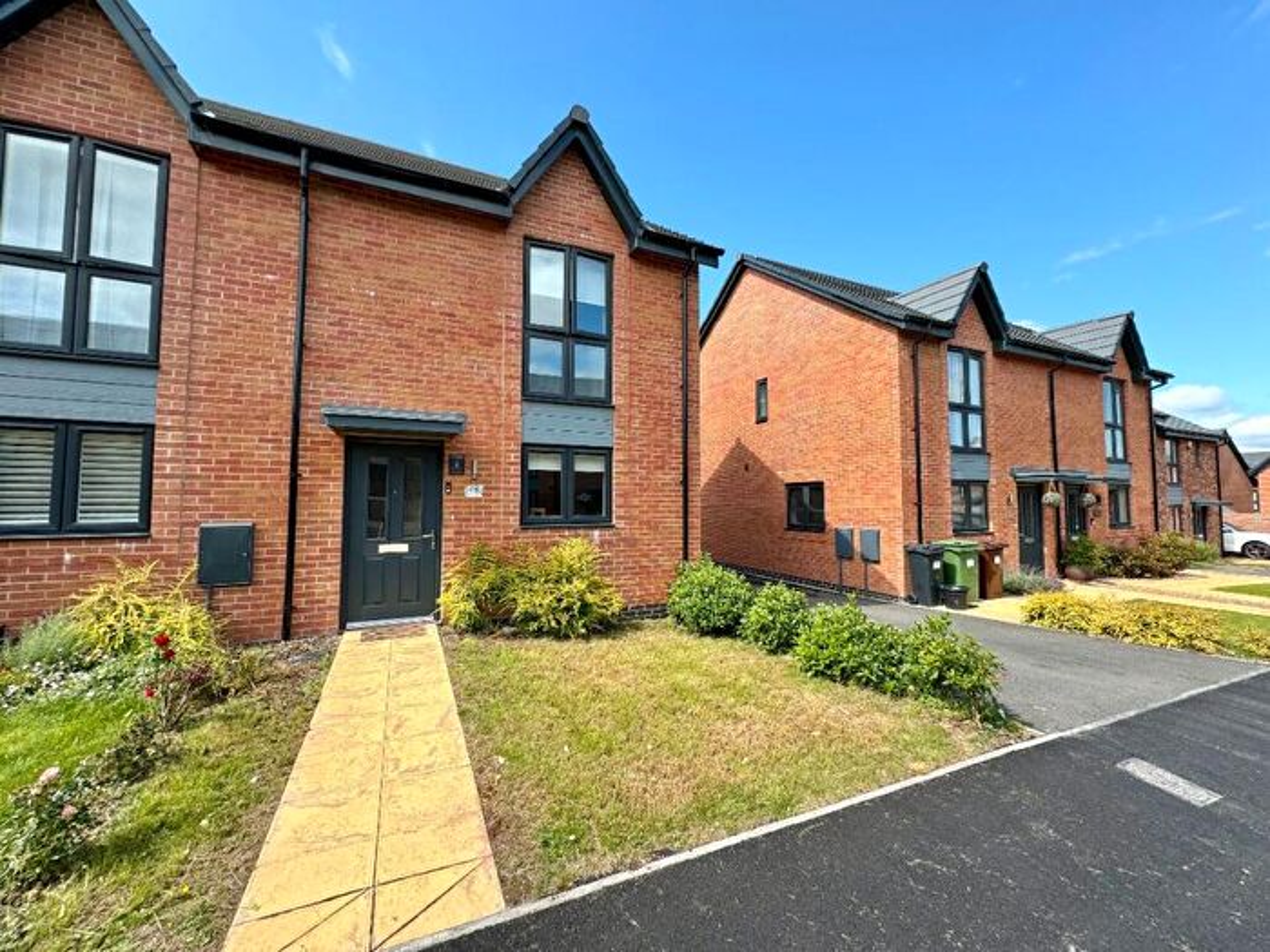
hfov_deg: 102.1
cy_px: 476
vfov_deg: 85.7
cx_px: 635
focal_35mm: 14
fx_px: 514
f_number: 2.2
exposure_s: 1/796
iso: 50
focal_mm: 2.22
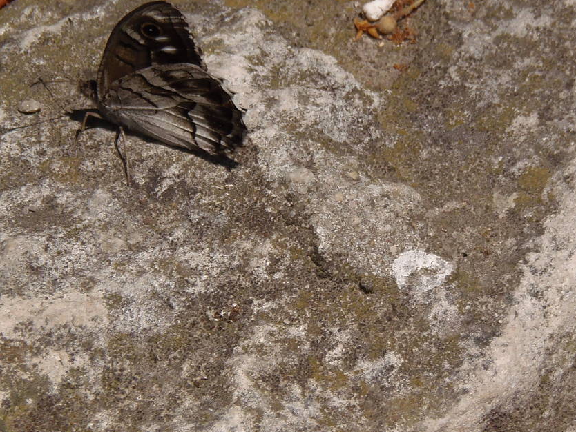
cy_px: 205
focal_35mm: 464
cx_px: 342
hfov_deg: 4.3
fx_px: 7723
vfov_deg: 3.2
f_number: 5.1
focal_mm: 44.9
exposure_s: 1/640
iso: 64
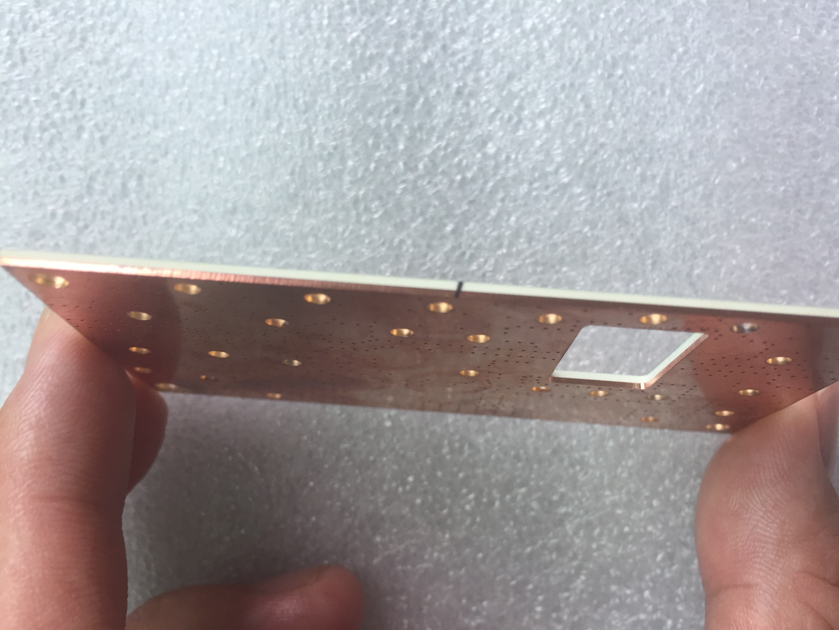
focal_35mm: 29
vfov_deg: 48.2
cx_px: 420
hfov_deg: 61.7
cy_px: 315
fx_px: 703
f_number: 2.2
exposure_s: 1/100
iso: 50
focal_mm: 4.15
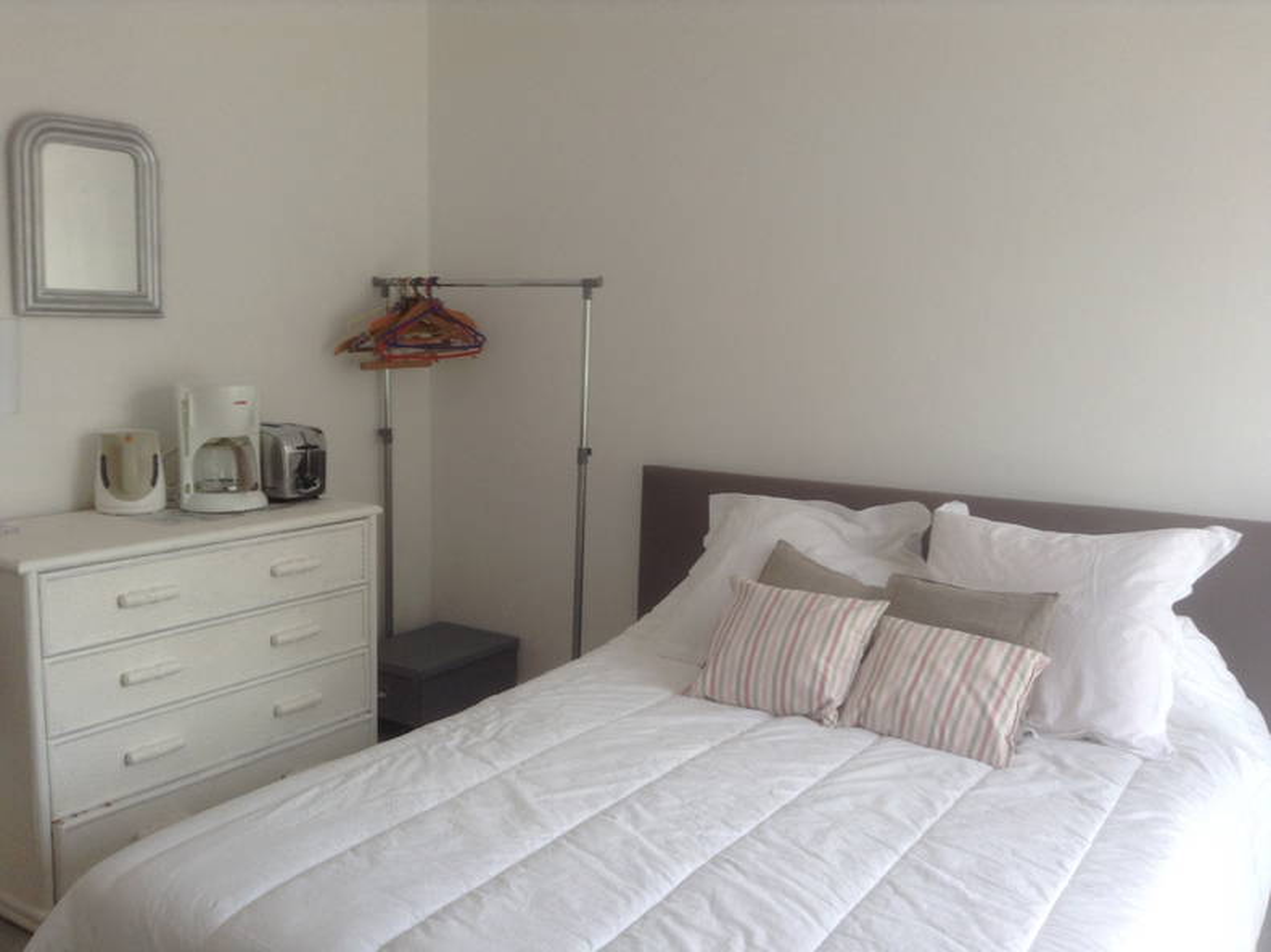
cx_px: 636
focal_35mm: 33
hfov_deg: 55.4
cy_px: 476
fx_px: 1211
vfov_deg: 42.9
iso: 32
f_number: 2.4
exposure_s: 1/40
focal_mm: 3.3
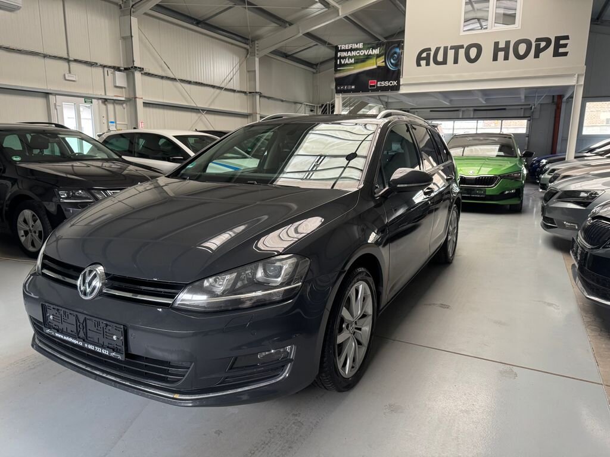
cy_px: 228
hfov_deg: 71.6
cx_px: 305
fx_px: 423
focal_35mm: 24
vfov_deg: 56.8
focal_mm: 6.76
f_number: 1.78
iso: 250
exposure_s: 1/60
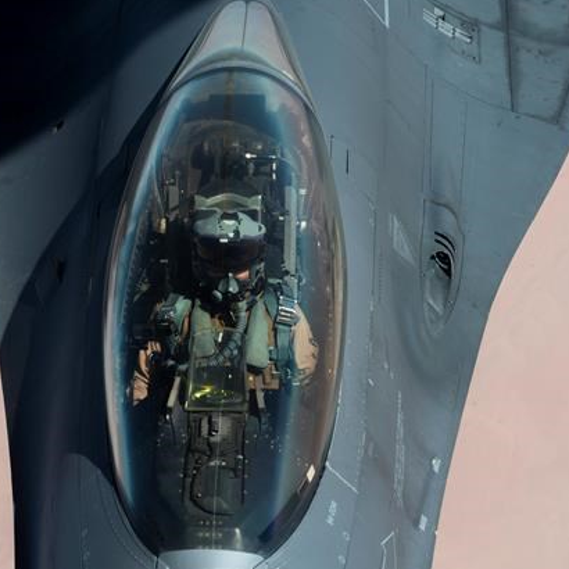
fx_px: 3310
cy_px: 269
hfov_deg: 9.8
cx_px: 186
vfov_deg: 9.8
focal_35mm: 178
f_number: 8
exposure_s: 1/640
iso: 100
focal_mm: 132
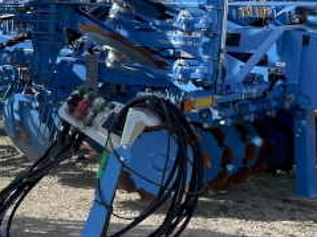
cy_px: 57
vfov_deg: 16.9
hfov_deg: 19.0
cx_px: -196
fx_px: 796
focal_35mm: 87
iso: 32
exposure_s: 1/2681
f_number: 1.6
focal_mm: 4.2
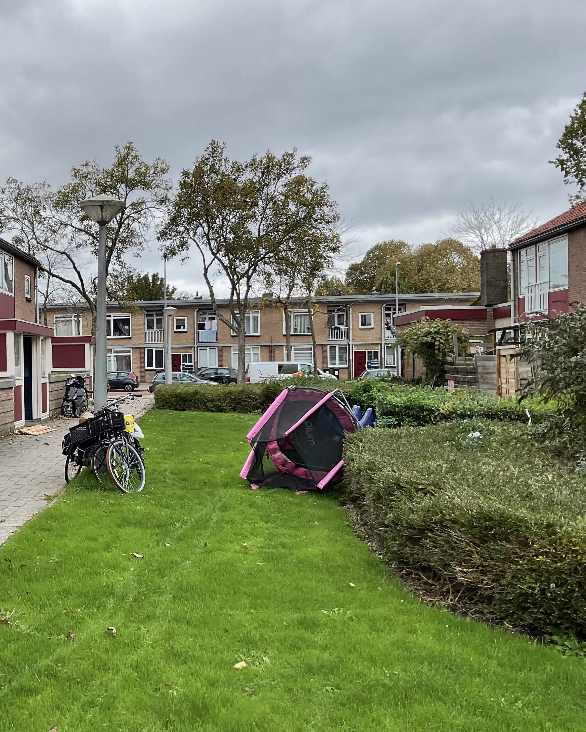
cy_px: 367
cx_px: 111
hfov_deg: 37.6
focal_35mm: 38
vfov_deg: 47.9
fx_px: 824
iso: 16
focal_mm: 3
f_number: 1.8
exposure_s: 1/454
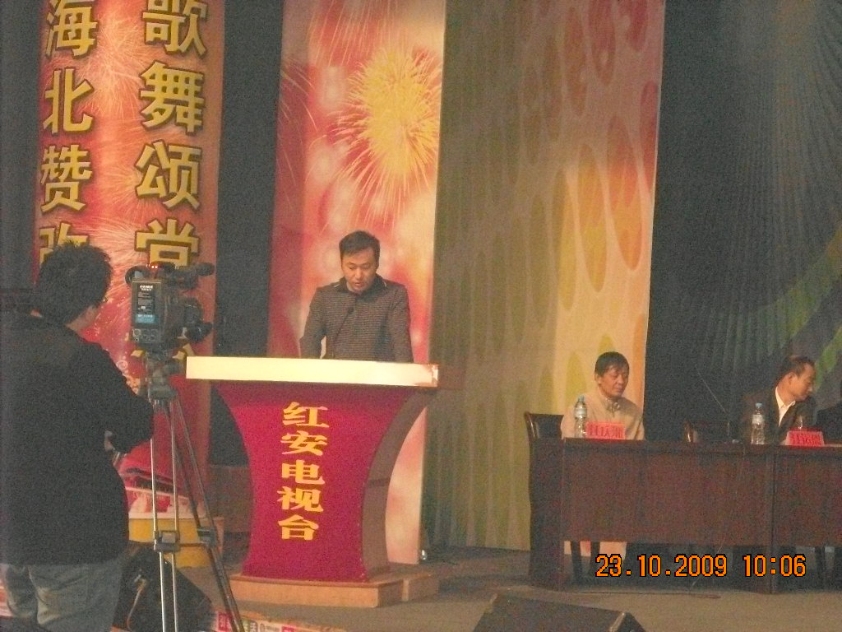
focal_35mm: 105
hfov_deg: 18.7
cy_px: 316
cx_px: 421
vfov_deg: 14.1
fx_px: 2554
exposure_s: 1/60
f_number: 4.7
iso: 1600
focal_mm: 17.1
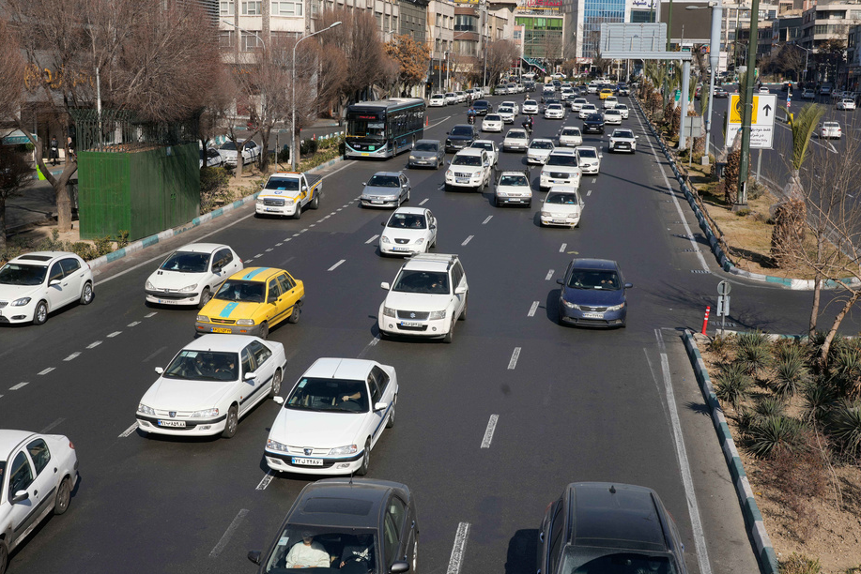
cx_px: 403
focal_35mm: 48
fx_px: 1148
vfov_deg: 28.1
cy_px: 318
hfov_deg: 41.1
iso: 400
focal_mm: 43
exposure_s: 1/800
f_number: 11
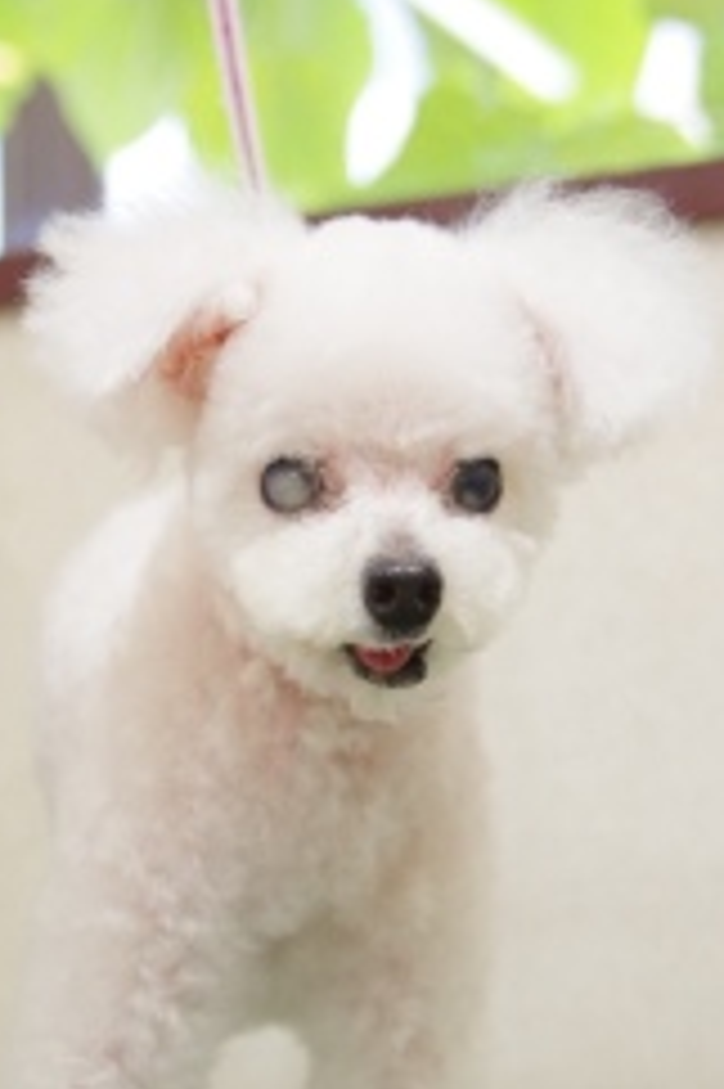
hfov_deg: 16.8
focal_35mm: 81
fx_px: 2447
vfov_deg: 25.0
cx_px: 360
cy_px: 657
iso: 640
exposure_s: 1/100
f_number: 2.8
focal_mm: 33
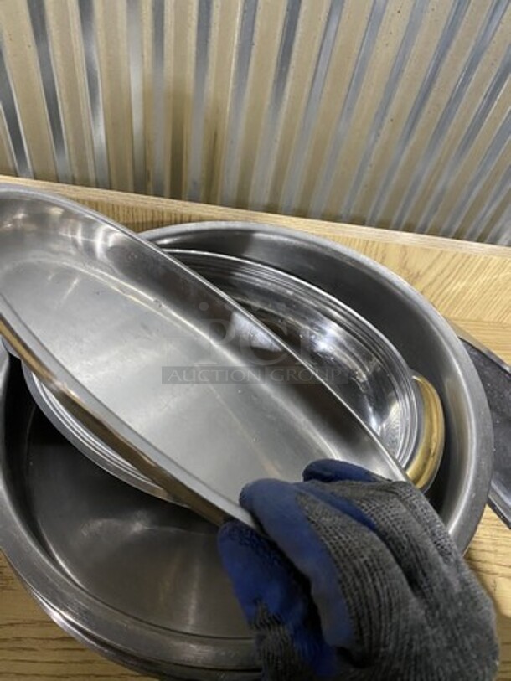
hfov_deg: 53.1
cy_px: 340
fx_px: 512
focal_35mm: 26
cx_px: 256
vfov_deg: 67.3
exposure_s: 1/37
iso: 640
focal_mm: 4.25
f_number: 1.8
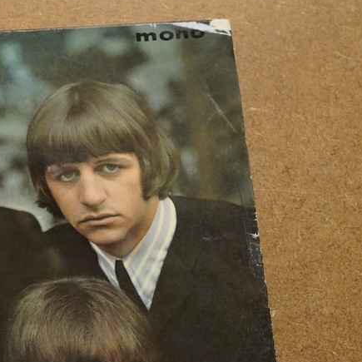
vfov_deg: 17.5
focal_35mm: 99
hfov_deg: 17.0
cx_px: -38
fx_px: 1171
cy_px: 274
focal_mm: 30
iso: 2500
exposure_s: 1/200
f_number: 10
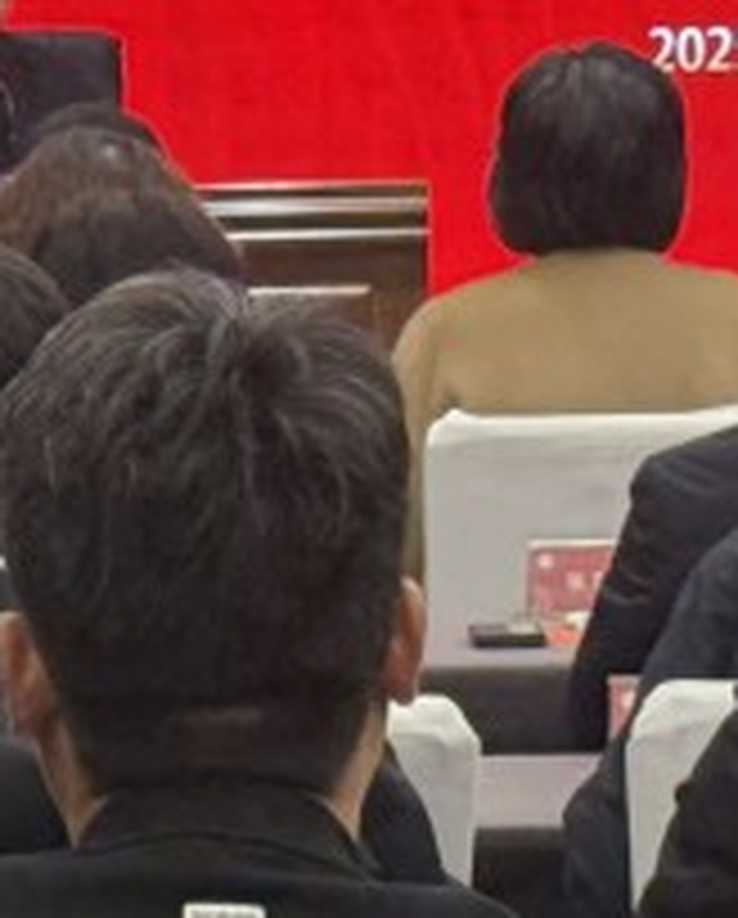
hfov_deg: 5.6
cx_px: 288
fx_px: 7486
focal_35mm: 275
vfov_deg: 6.9
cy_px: -428
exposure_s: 1/100
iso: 250
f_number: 1.78
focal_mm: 6.76
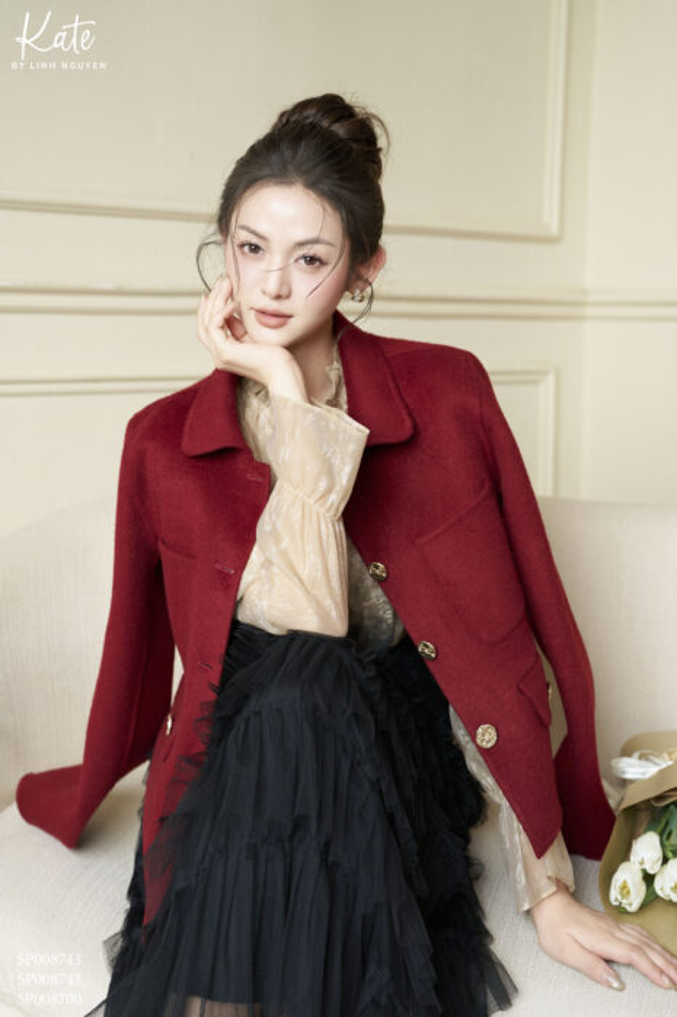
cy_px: 508
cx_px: 338
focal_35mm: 50
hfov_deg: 27.0
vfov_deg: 39.6
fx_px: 1411
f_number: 3.5
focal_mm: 50
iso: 400
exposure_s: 1/125
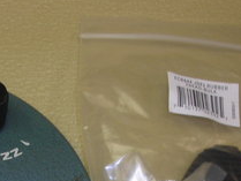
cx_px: 50
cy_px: 227
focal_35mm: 109
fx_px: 759
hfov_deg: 17.9
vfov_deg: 13.2
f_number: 3.2
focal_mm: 6.3
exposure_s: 1/30
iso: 50
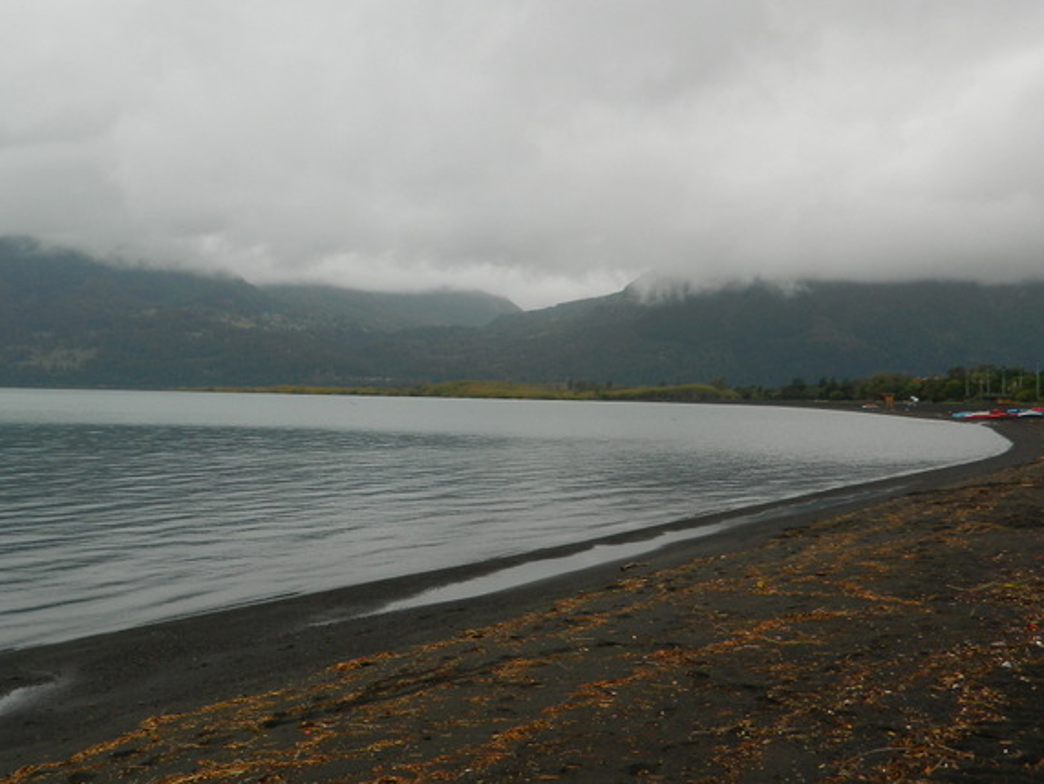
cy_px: 323
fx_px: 1479
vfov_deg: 29.7
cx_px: 378
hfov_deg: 38.6
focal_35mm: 49
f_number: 3.3
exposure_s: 1/80
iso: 80
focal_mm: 6.2
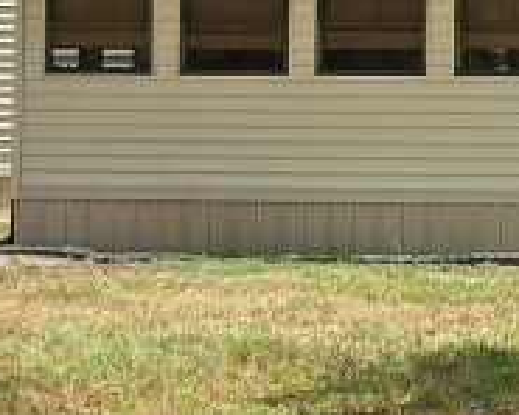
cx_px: 718
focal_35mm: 124
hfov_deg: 14.7
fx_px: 1905
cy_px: 42
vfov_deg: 12.3
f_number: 1.7
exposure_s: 1/845
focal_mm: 6.3
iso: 12
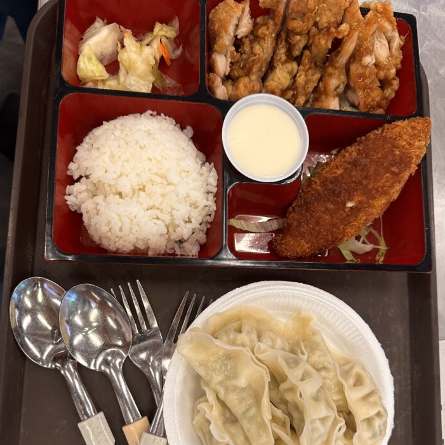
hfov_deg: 52.5
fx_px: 451
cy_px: 281
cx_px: 221
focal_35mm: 31
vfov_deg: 51.9
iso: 160
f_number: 1.78
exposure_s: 1/50
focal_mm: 6.86
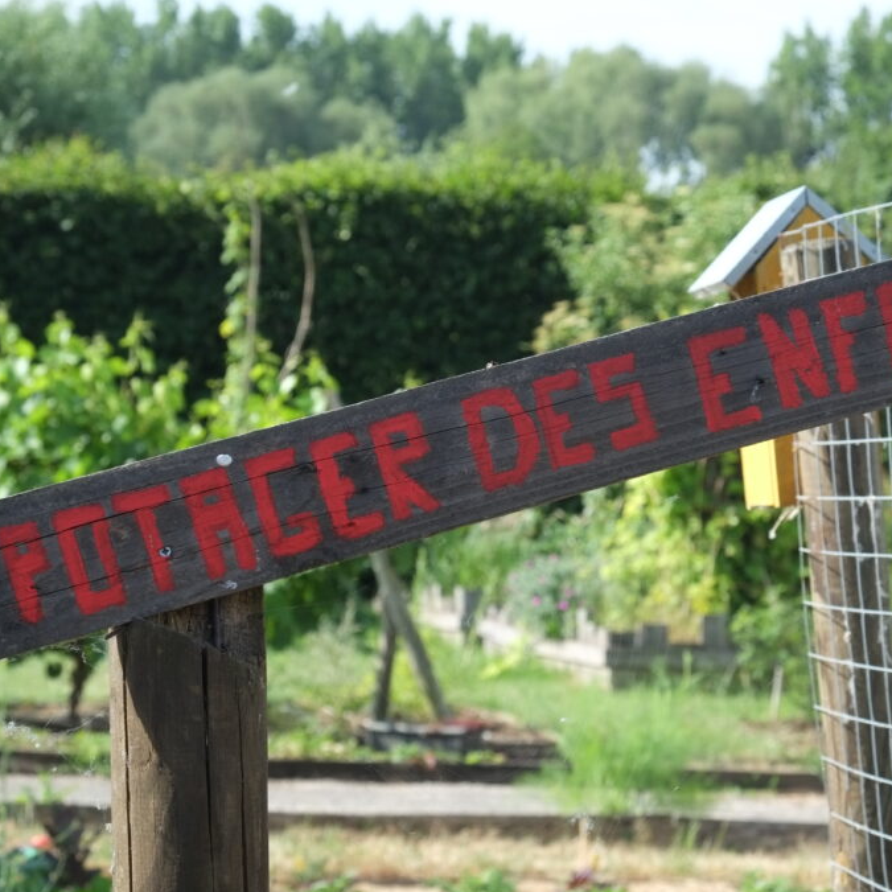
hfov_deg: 16.3
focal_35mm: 107
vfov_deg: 16.3
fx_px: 3119
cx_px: 502
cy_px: 450
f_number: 8
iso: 200
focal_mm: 55
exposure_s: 1/125
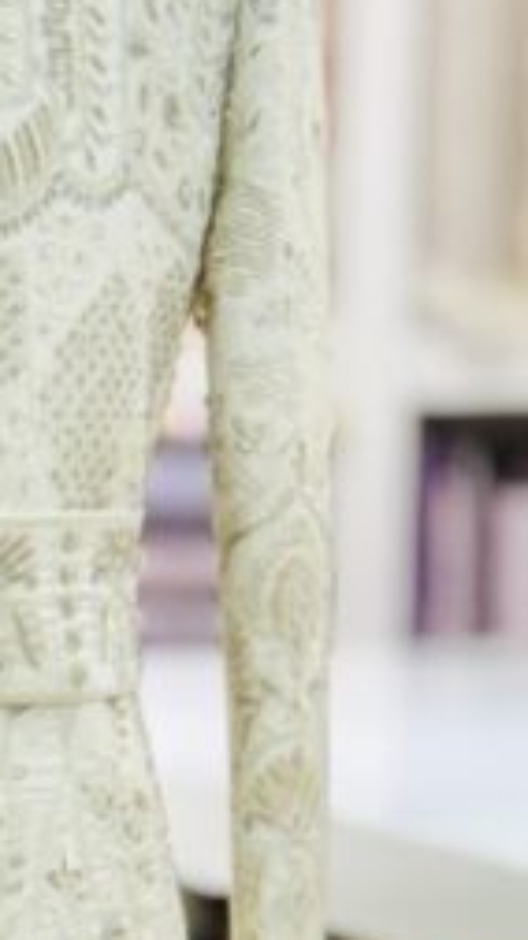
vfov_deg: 8.0
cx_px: -279
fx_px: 6707
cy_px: 1083
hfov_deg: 4.5
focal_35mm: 269
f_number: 1.78
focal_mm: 6.76
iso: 64
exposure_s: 1/420
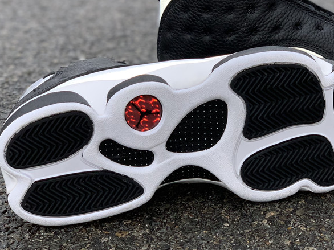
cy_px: 103
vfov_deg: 20.7
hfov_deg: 27.3
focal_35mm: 71
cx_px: 212
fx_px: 685
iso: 32
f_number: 2.4
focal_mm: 6
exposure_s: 1/122
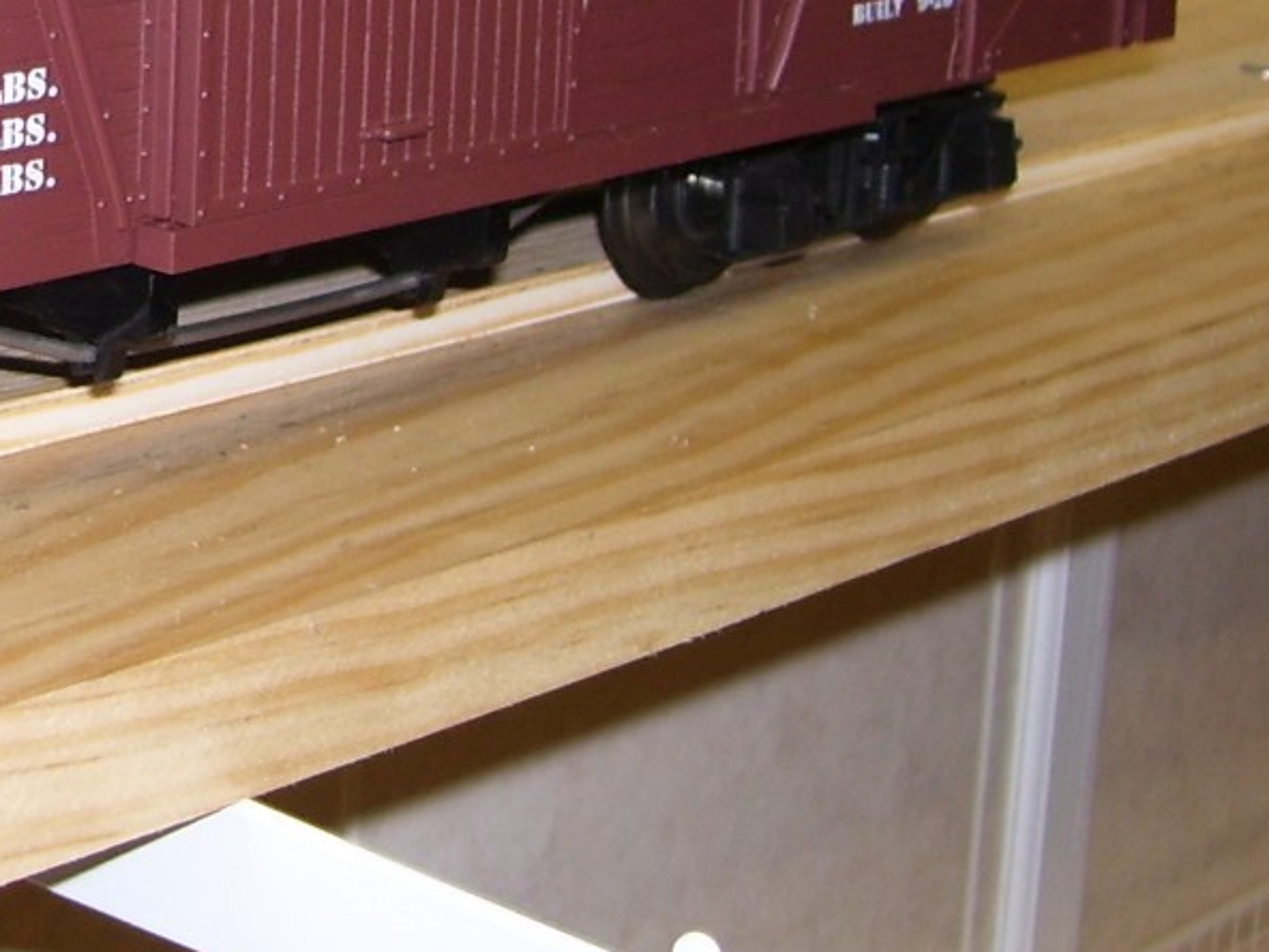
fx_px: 3666
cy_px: -64
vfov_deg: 14.5
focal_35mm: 100
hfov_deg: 18.5
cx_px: -294
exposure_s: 1/60
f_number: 2.7
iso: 80
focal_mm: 6
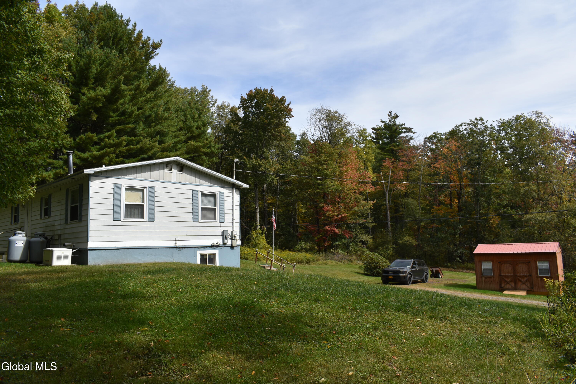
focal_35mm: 27
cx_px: 288
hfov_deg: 67.4
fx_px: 432
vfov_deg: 47.9
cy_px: 192
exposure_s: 1/250
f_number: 8
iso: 100
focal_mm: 18
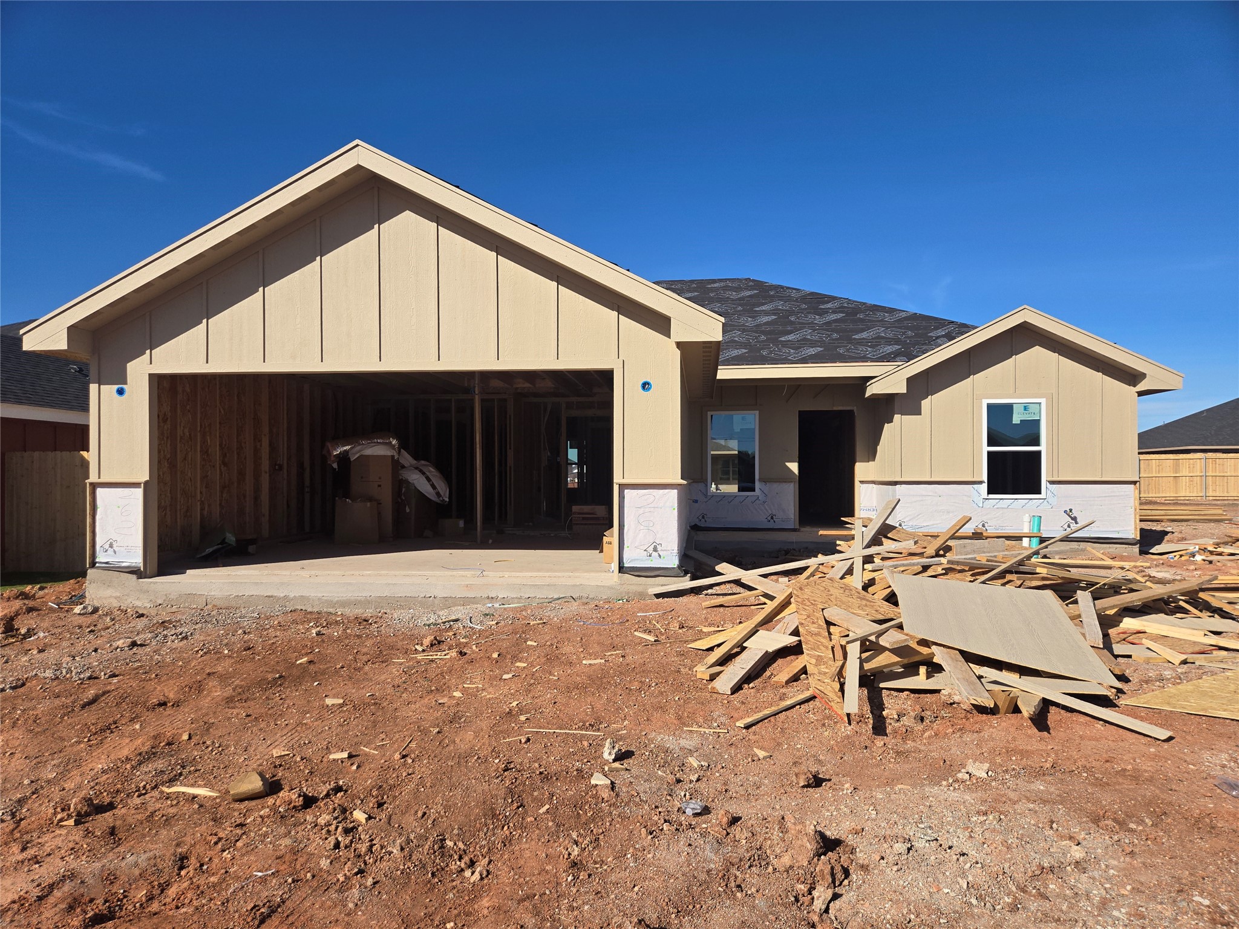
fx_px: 823
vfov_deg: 58.9
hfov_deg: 73.9
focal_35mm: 23
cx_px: 620
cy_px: 464
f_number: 1.8
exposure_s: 1/2503
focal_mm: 5.4
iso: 25
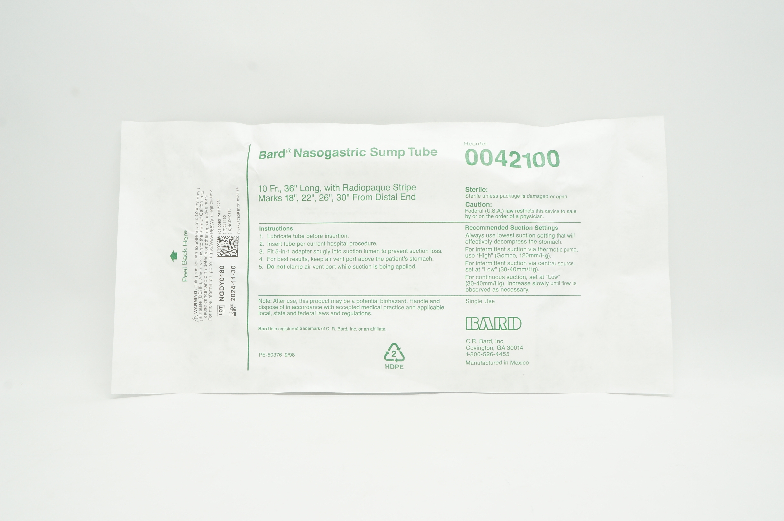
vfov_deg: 36.8
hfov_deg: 53.2
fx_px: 783
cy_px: 260
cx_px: 392
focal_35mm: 36
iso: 400
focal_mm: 24
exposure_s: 1/13
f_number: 13
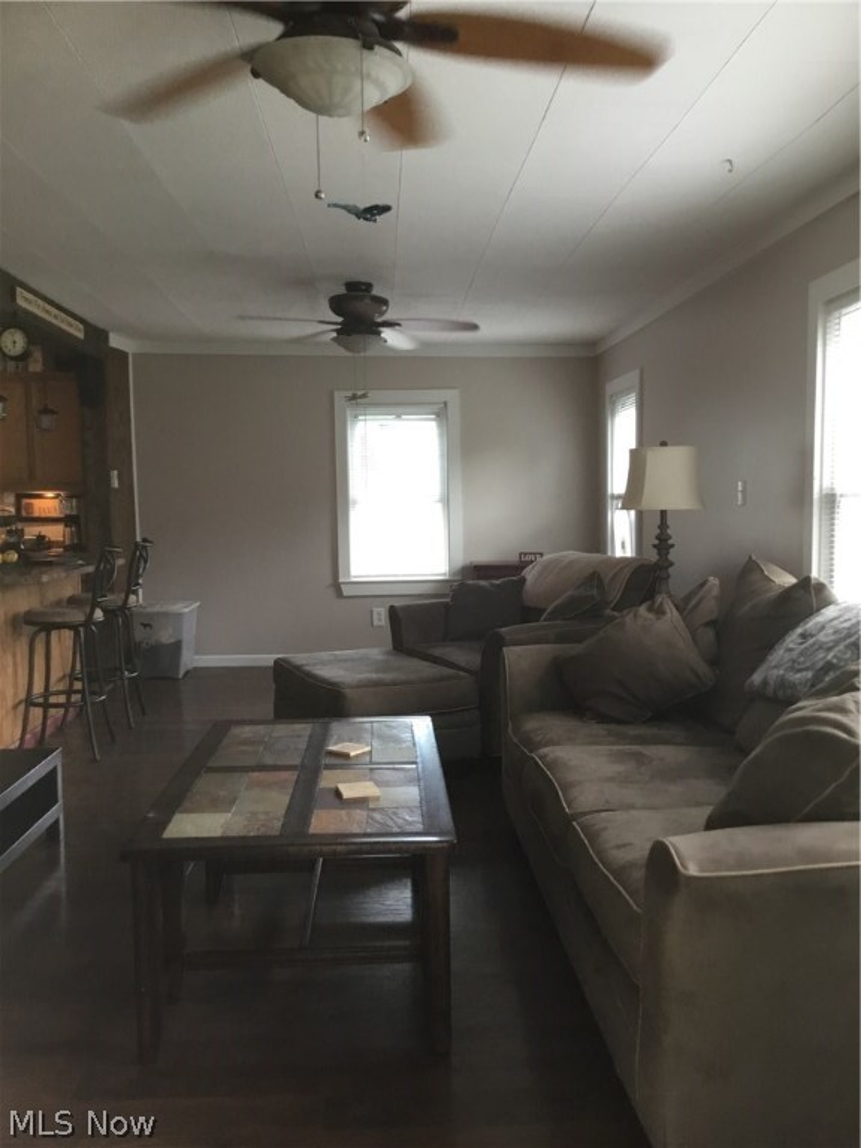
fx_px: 1028
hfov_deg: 45.4
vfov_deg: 58.4
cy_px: 574
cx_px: 430
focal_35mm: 31
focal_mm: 3.3
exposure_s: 1/30
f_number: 2.4
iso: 80
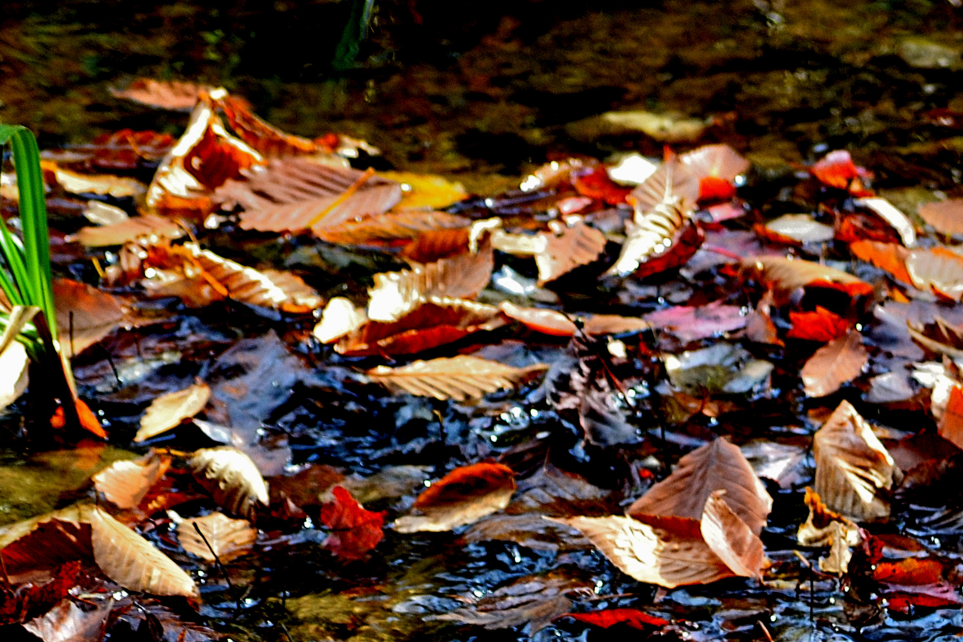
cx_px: 947
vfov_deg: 3.4
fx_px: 10754
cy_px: 727
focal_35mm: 402
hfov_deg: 5.1
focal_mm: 110
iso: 280
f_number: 4.5
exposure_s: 1/125
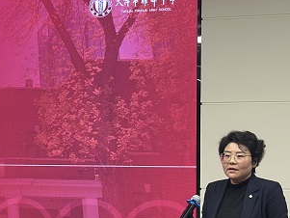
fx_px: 989
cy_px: 150
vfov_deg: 12.5
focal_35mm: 118
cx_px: -13
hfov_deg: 16.3
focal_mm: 6.86
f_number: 1.78
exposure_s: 1/60
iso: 125
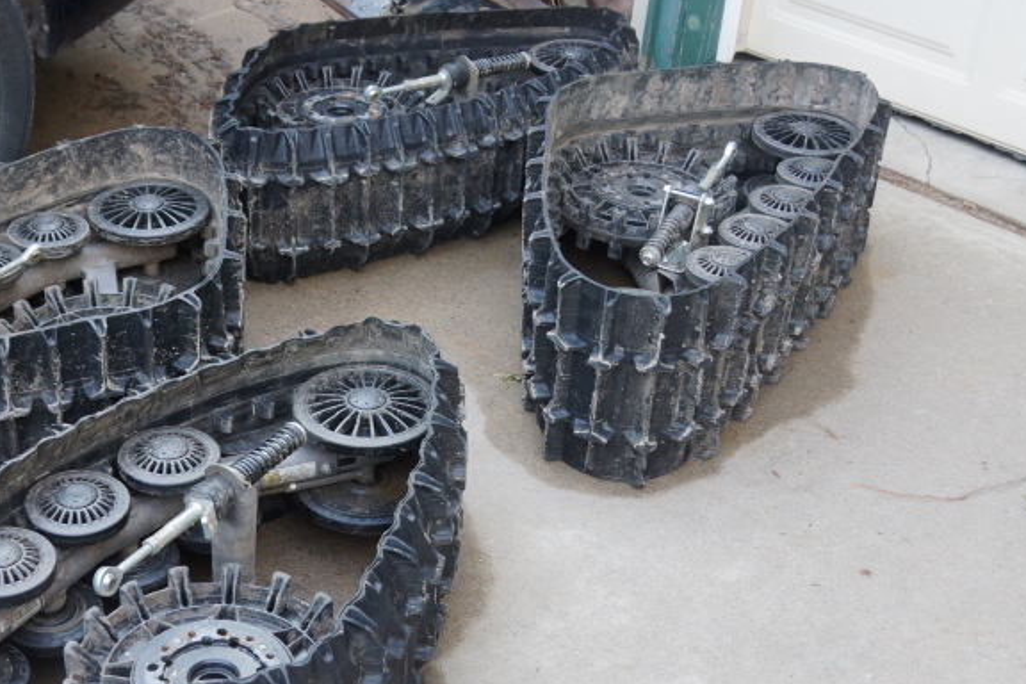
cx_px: 314
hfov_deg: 37.6
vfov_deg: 26.0
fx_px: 1482
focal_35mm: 52
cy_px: 370
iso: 320
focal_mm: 20
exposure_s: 1/60
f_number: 4
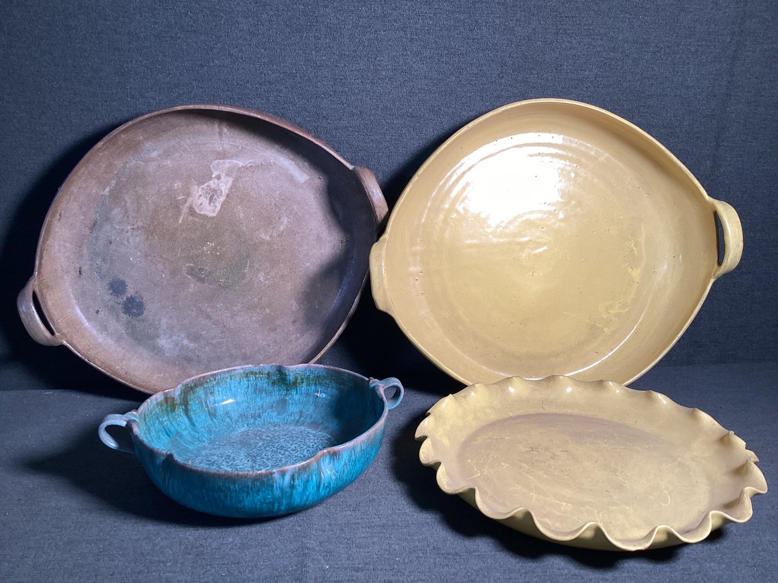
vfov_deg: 45.4
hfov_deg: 58.3
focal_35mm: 31
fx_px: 697
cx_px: 389
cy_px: 292
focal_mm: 3.3
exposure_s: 1/50
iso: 80
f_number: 2.4
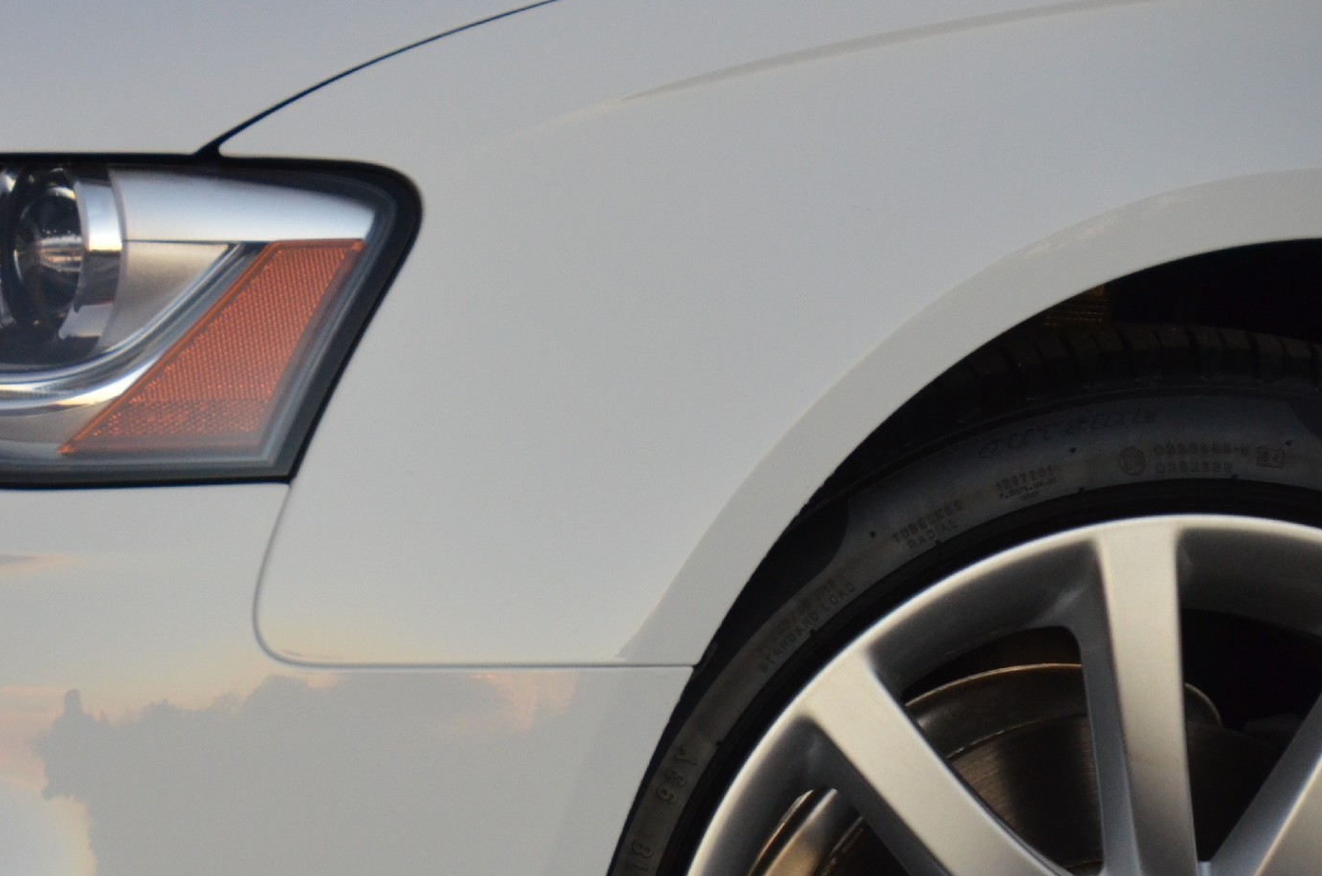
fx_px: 12828
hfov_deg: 5.9
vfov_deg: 3.9
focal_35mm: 350
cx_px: 225
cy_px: 672
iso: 1600
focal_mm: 130
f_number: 5.6
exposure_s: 1/250
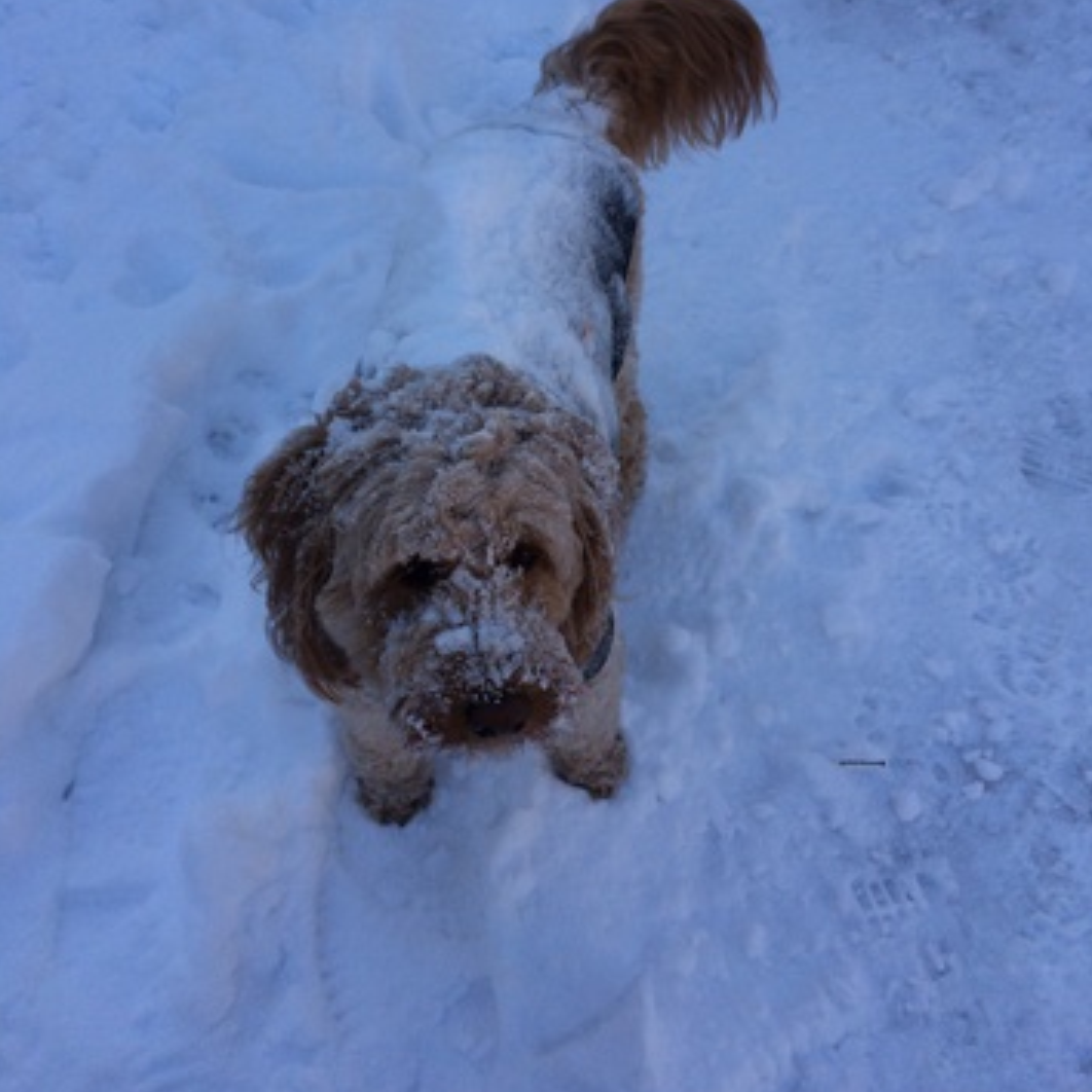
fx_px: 1285
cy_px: 410
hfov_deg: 46.0
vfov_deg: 45.7
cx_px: 546
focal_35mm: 36
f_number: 2.2
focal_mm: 4.12
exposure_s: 1/662
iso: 32
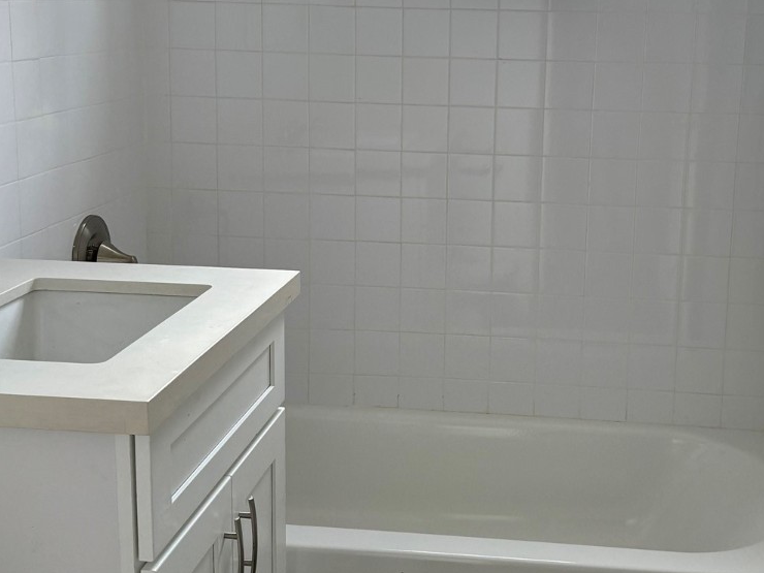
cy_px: 221
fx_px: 1192
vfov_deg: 27.0
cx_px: 478
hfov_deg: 35.3
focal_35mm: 54
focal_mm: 5.96
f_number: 1.6
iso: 64
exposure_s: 1/120
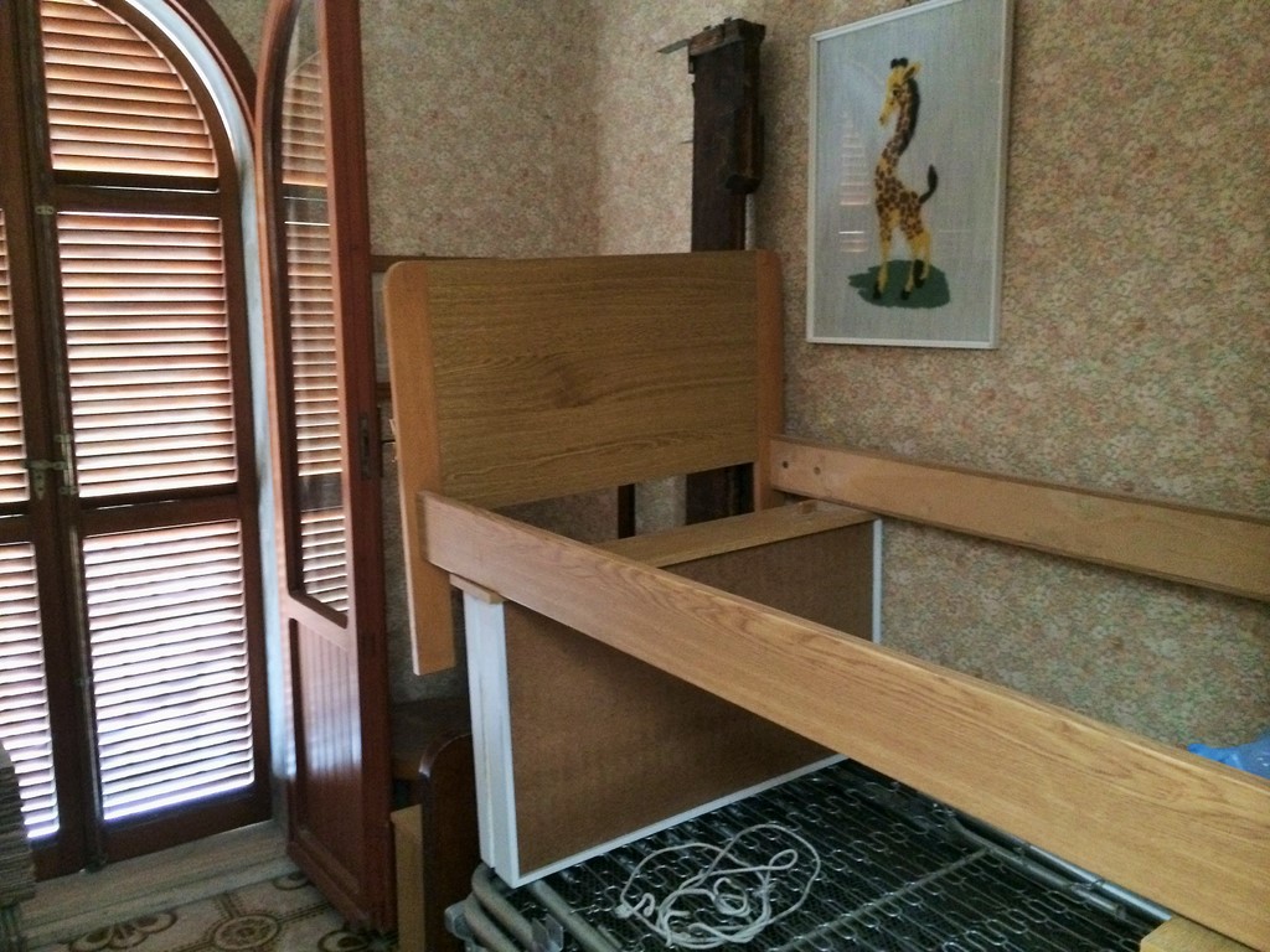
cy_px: 476
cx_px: 635
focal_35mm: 30
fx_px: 1101
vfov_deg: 46.8
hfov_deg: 60.0
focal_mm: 4.12
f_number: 2.2
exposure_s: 1/15
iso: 320
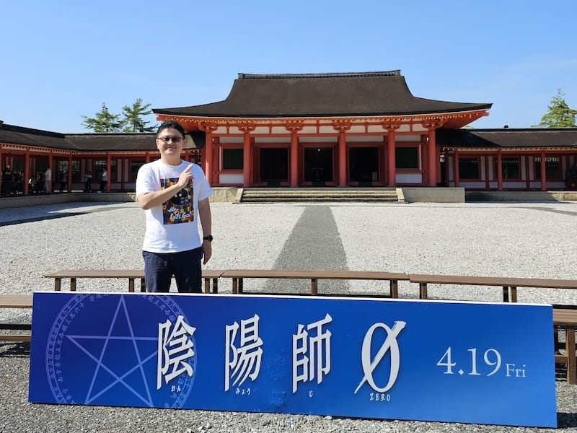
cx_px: 288
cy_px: 216
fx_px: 383
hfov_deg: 73.9
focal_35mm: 23
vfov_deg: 58.9
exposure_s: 1/1111
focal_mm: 6.3
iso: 20
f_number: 1.7
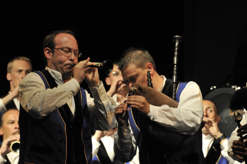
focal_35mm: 360
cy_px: 82
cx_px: 124
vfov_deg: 3.8
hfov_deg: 5.7
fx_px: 2467
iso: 1250
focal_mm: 240
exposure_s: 1/50
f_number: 8
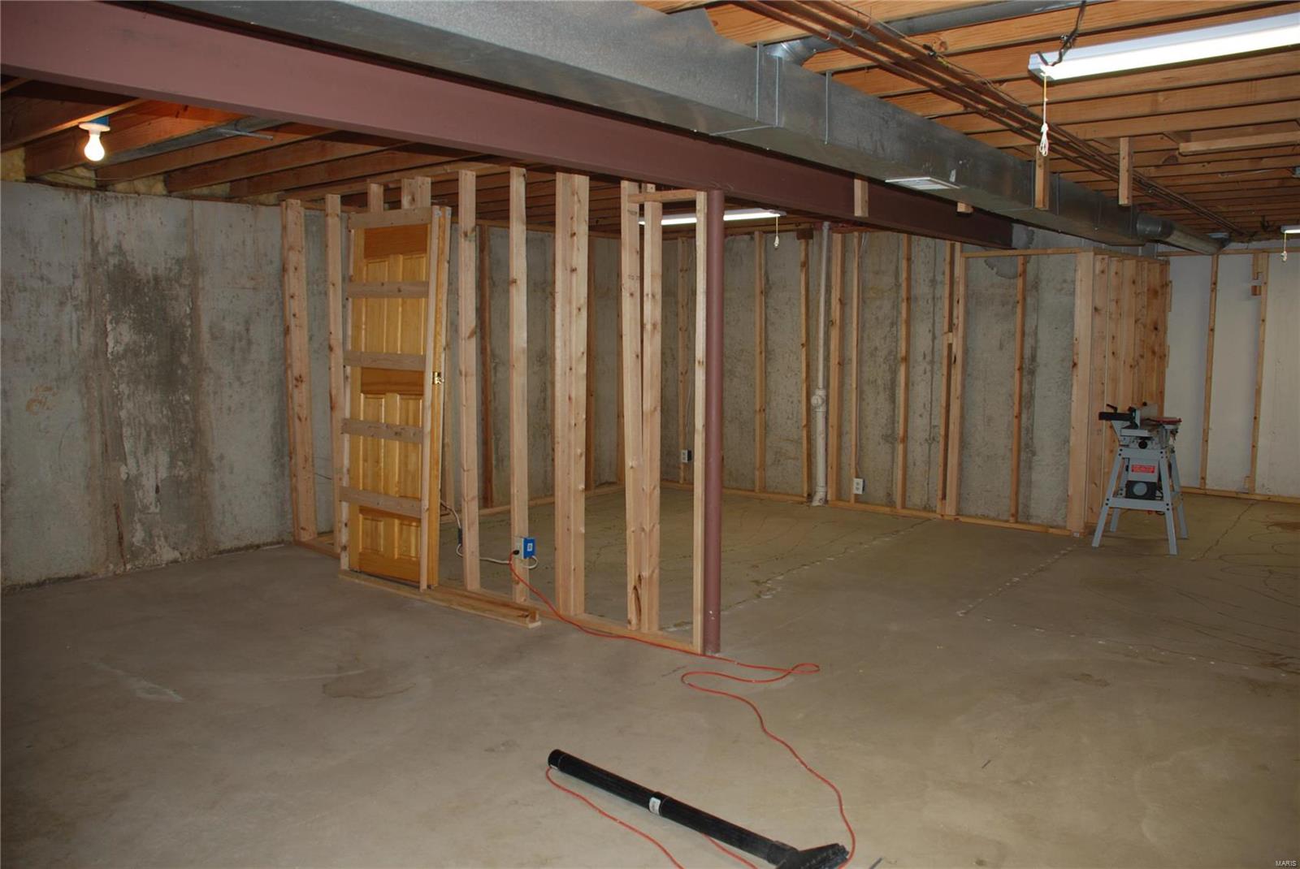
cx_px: 650
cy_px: 434
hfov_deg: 67.3
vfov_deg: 48.0
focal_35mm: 27
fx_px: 976
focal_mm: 18
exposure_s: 1/60
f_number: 3.5
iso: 200
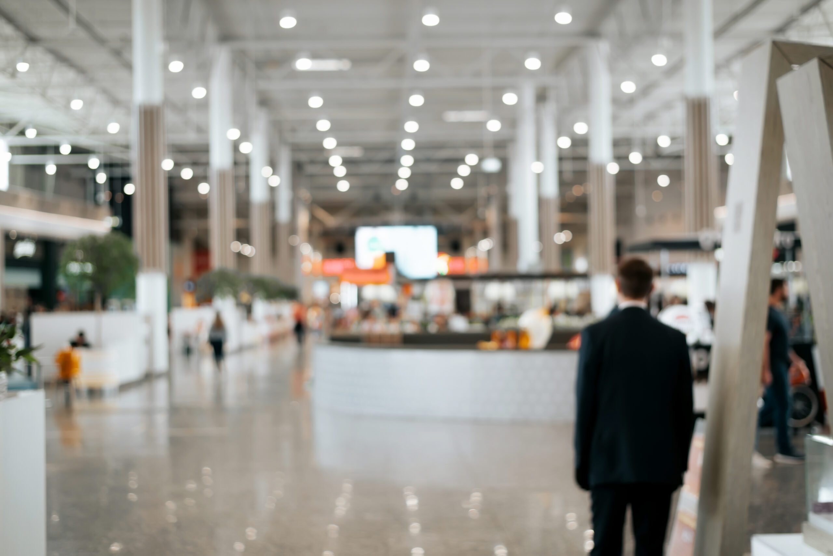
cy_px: 278
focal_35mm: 50
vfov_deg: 27.0
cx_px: 416
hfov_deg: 39.6
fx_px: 1157
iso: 100
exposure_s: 1/160
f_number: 2.2
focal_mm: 50
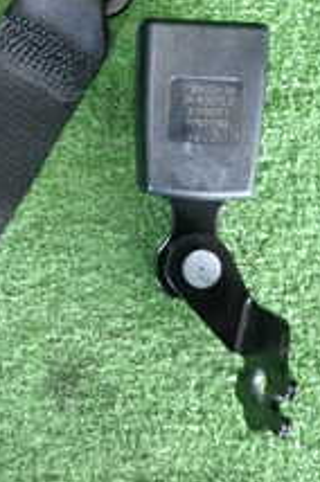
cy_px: 90
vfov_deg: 27.2
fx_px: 976
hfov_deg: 17.8
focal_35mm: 73
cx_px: -54
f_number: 2
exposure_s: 1/30
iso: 200
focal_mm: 4.5
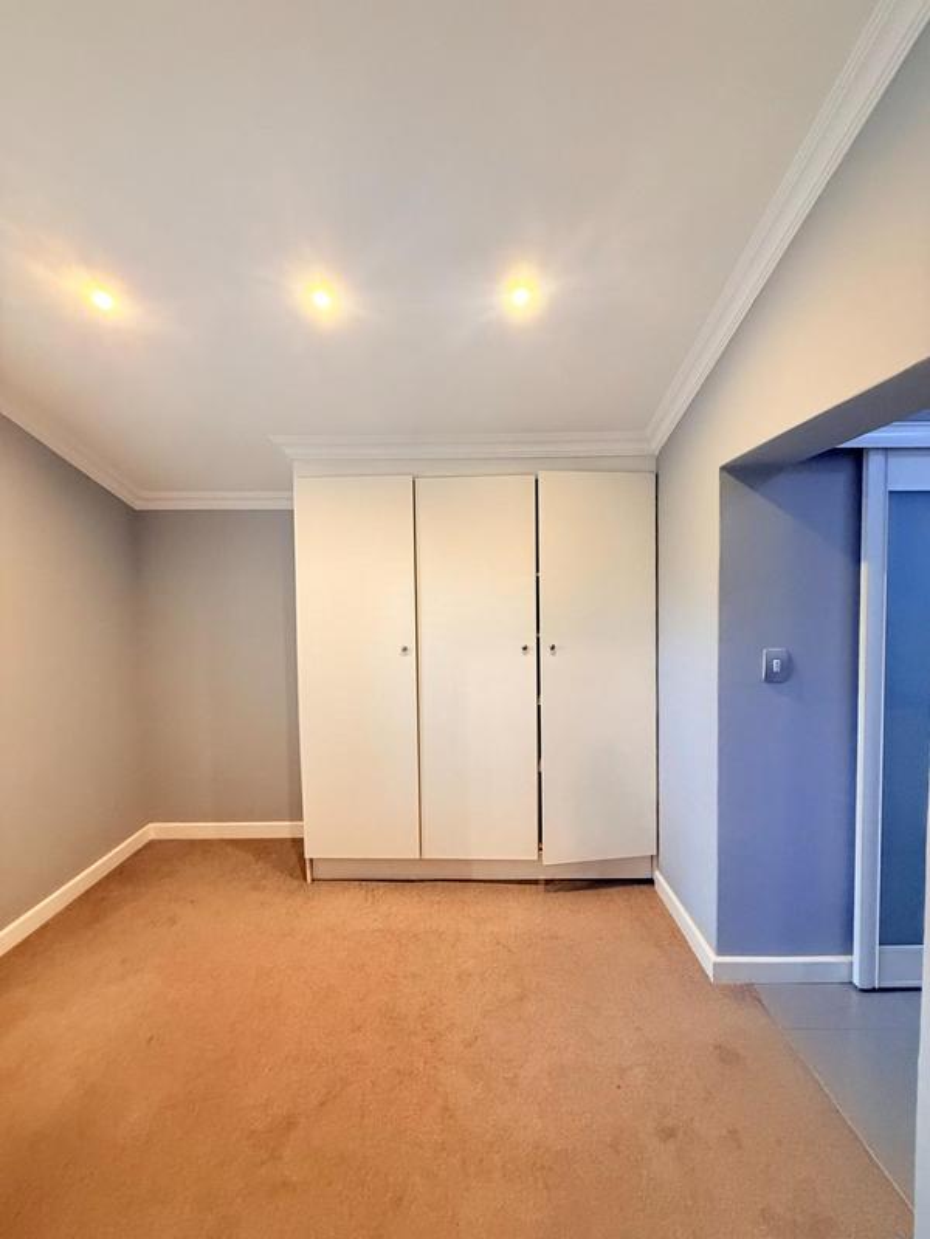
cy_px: 620
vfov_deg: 102.1
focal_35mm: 14
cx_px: 465
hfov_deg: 85.7
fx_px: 502
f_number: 2.2
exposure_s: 1/50
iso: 250
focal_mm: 2.22
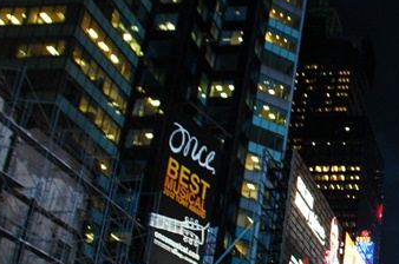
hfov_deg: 28.1
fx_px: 708
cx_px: 462
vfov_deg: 20.8
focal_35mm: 64
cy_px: 227
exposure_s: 1/15
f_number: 6.3
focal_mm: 18
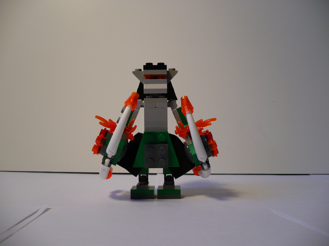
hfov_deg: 51.4
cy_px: 123
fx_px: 342
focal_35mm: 36
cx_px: 164
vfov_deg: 39.7
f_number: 2.9
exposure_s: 1/50
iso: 100
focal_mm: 6
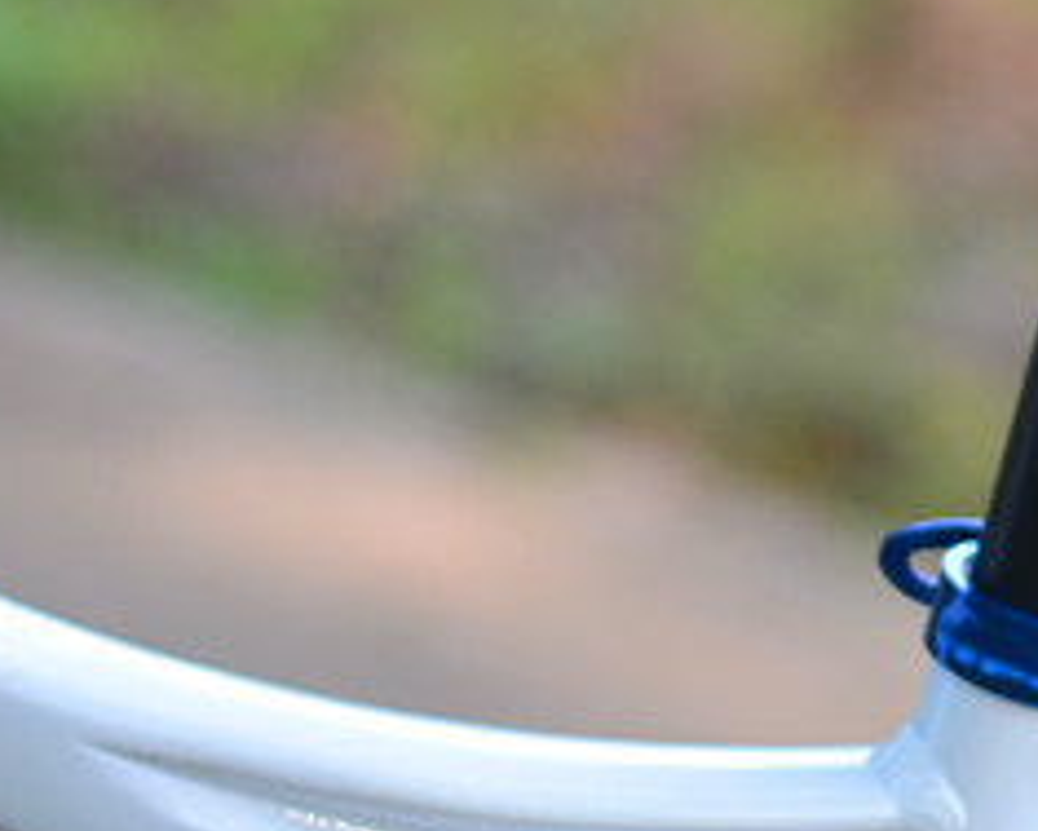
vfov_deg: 6.4
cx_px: 1153
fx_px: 7373
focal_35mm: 240
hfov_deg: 8.0
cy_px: 152
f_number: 2
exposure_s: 1/250
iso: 100
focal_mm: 50
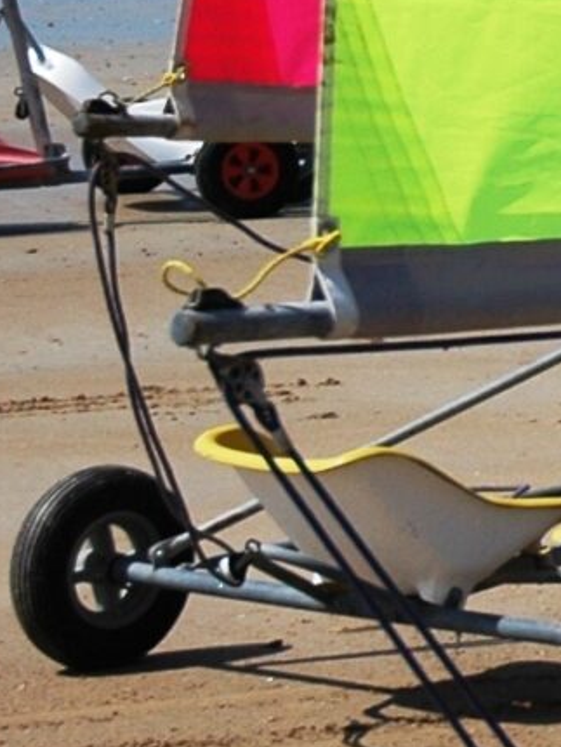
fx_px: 5739
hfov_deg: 5.2
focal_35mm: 266
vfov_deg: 7.4
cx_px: 1843
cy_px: -75
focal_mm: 31
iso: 200
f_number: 4.5
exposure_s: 1/2000
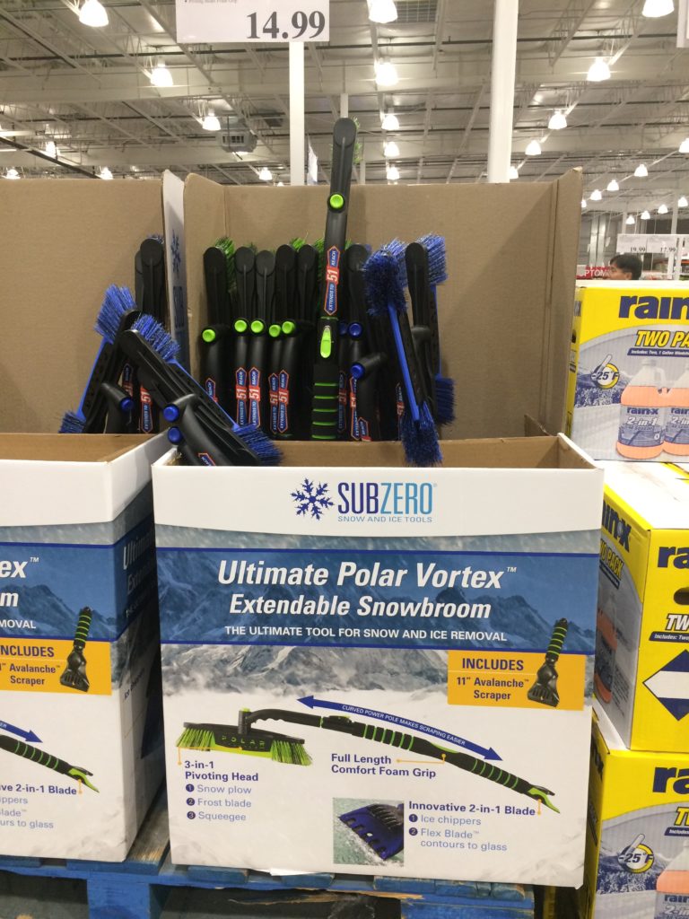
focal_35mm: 29
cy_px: 460
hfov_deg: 48.2
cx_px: 344
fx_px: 770
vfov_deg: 61.7
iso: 80
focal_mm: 4.15
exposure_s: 1/33
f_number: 2.2
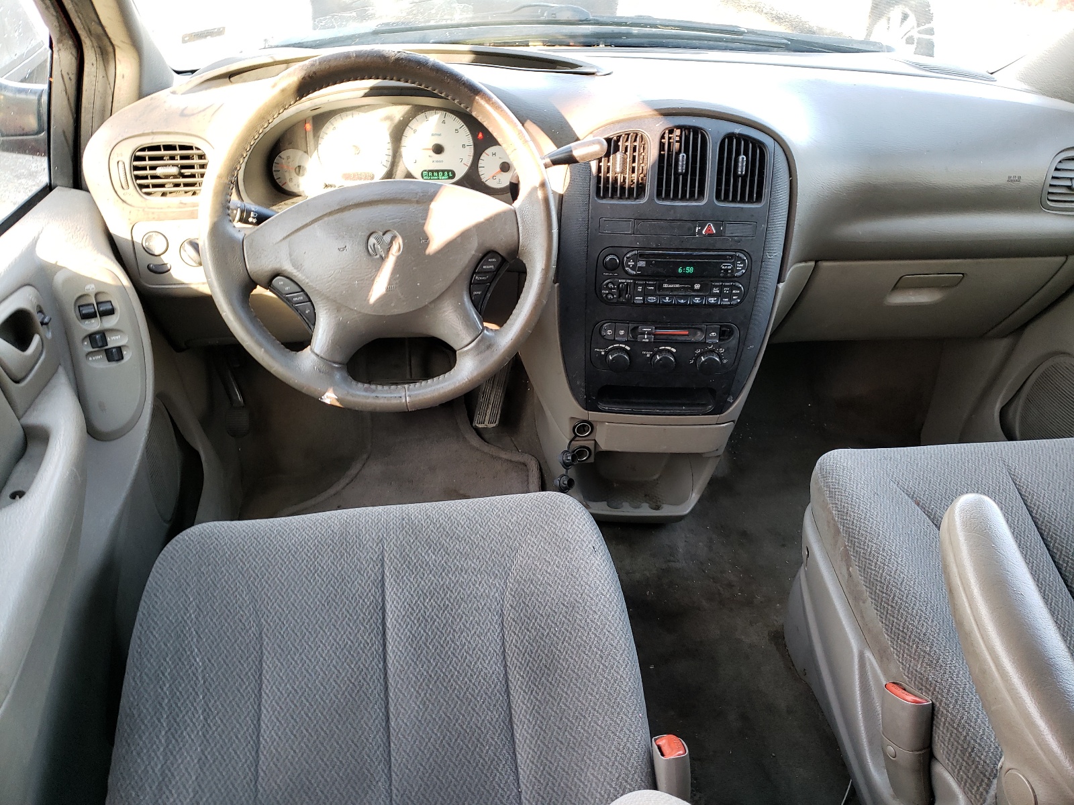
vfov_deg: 53.1
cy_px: 402
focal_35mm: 26
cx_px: 537
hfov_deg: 67.3
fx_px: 807
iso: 68
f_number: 1.5
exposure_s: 1/60.2
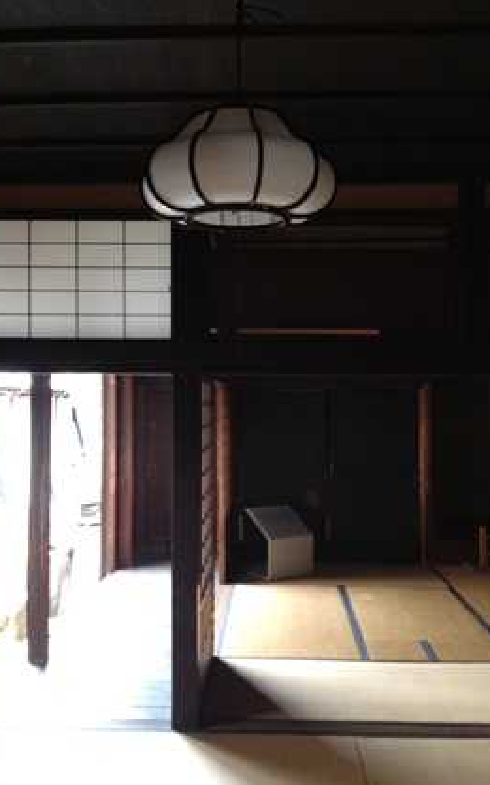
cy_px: 398
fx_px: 812
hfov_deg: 33.6
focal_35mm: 38
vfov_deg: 51.5
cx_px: 247
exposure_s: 1/20
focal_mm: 4.28
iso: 160
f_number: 2.4
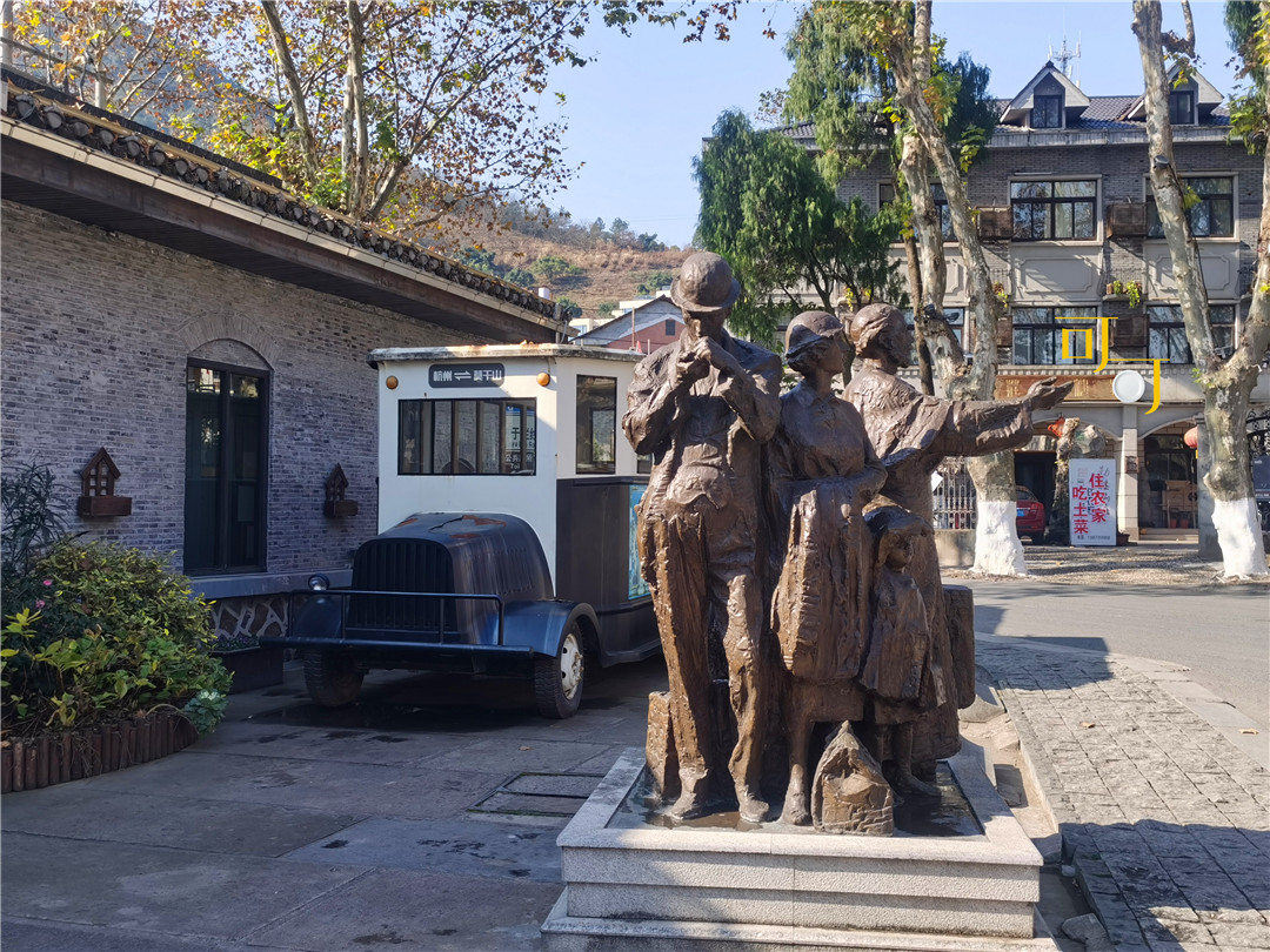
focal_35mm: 36
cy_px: 476
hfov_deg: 51.4
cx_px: 635
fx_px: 1321
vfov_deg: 39.7
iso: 50
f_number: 1.6
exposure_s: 1/1658
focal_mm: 5.56
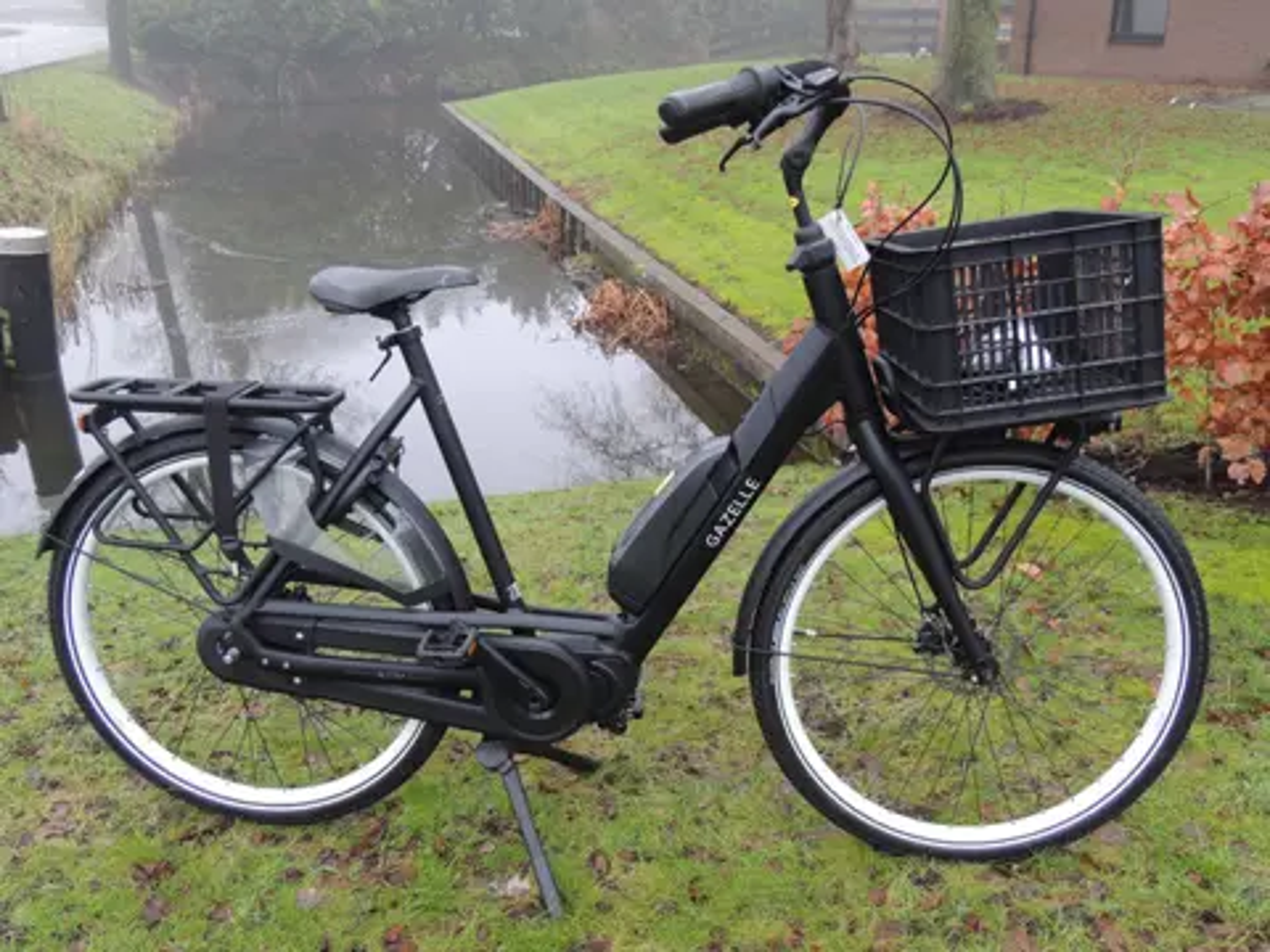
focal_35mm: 33
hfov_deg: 55.4
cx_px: 635
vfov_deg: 42.9
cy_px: 476
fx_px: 1211
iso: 160
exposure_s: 1/50
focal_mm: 5.8
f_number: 3.2
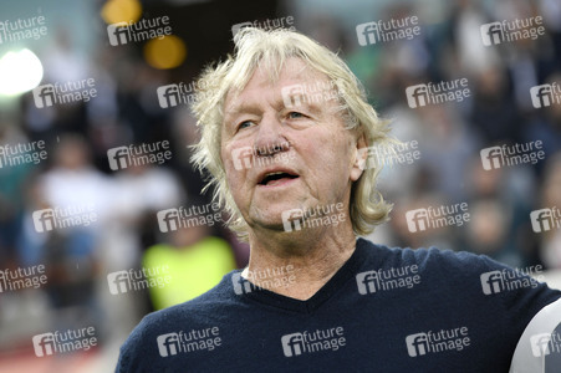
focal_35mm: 180
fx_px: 2803
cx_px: 280
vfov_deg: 7.6
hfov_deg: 11.4
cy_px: 186
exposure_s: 1/640
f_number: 4.5
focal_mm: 180
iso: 1600
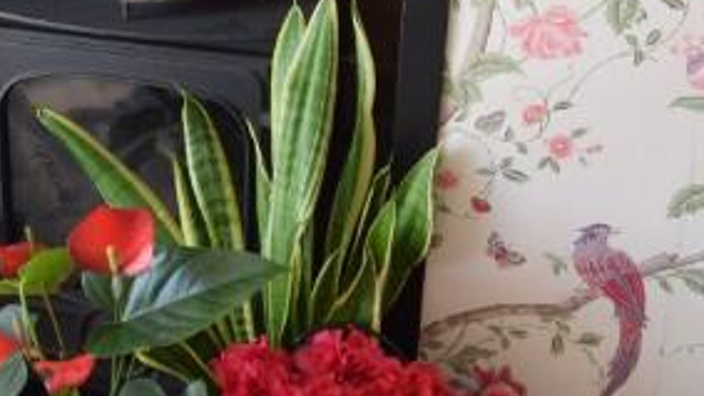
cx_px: 189
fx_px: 1379
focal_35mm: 74
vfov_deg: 15.9
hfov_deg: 28.3
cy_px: -24
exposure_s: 1/50
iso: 100
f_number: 3.5
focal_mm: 13
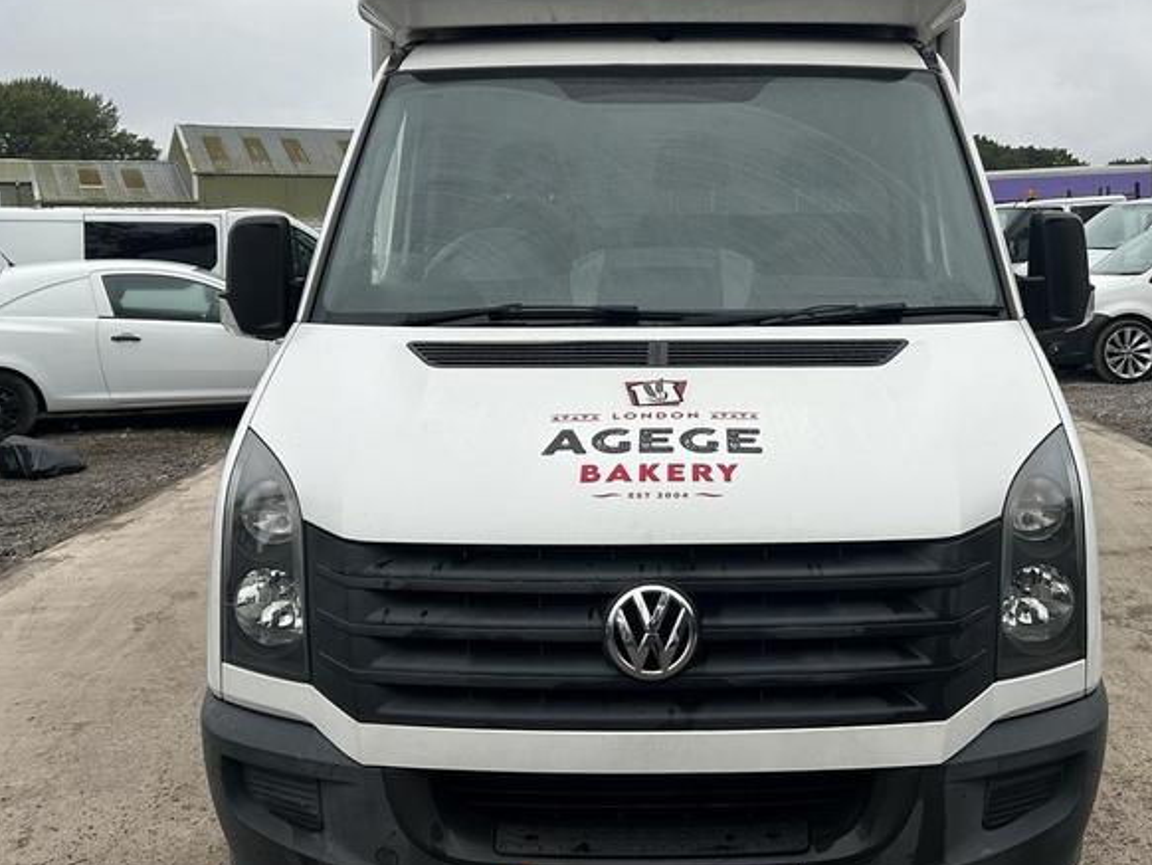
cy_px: 323
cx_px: 681
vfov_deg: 35.8
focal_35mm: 40
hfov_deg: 46.6
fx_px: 1332
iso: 50
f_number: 1.5
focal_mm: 5.7
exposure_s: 1/1196
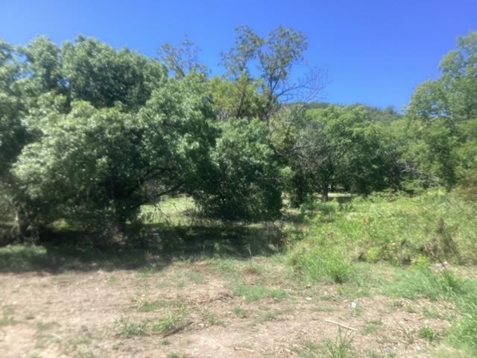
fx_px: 427
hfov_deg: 58.4
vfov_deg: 45.4
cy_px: 179
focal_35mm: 31
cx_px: 238
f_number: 2.4
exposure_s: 1/586
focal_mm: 3.3
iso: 25
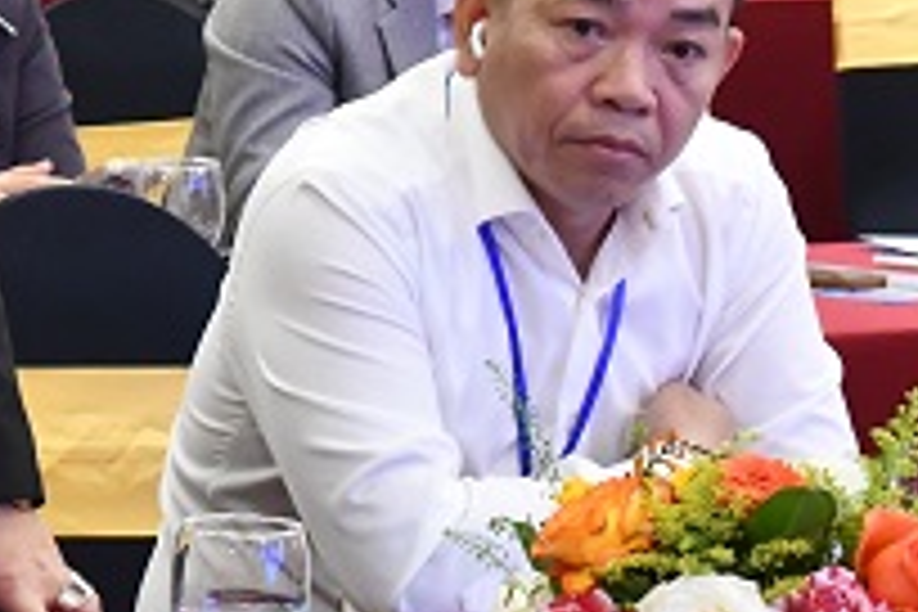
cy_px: -45
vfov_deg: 6.0
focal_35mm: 229
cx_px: -248
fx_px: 5839
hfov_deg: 8.9
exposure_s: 1/80
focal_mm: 52
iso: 8000
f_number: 9
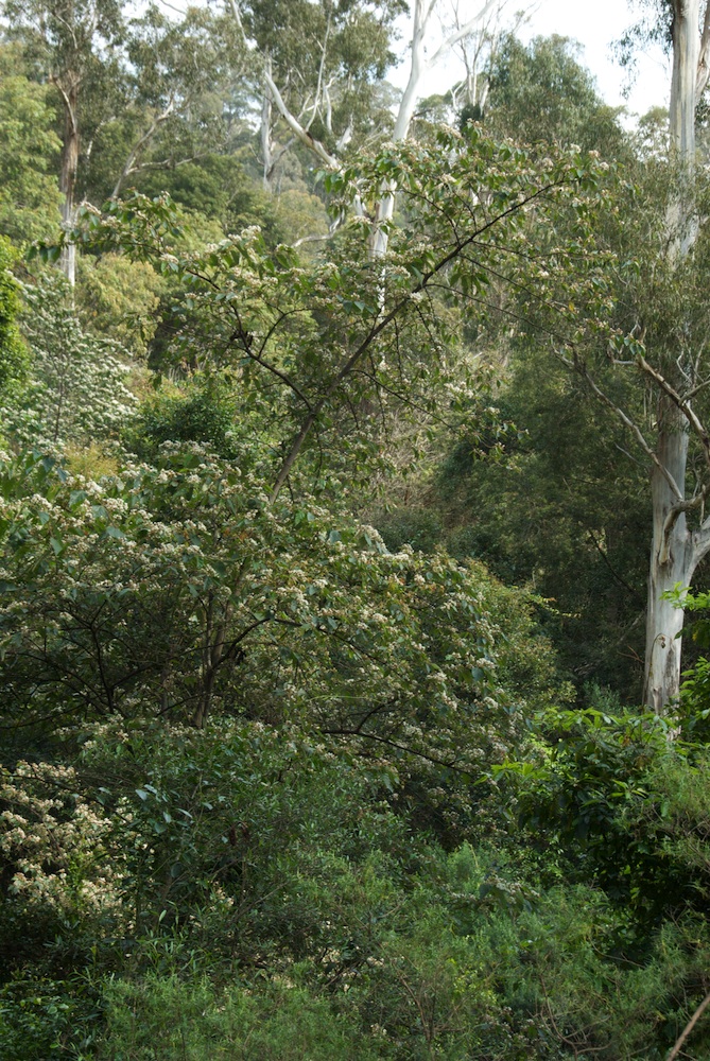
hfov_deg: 16.6
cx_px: 355
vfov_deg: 24.6
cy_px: 530
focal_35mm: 82
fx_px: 2435
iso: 250
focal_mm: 55
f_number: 13
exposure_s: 1/50
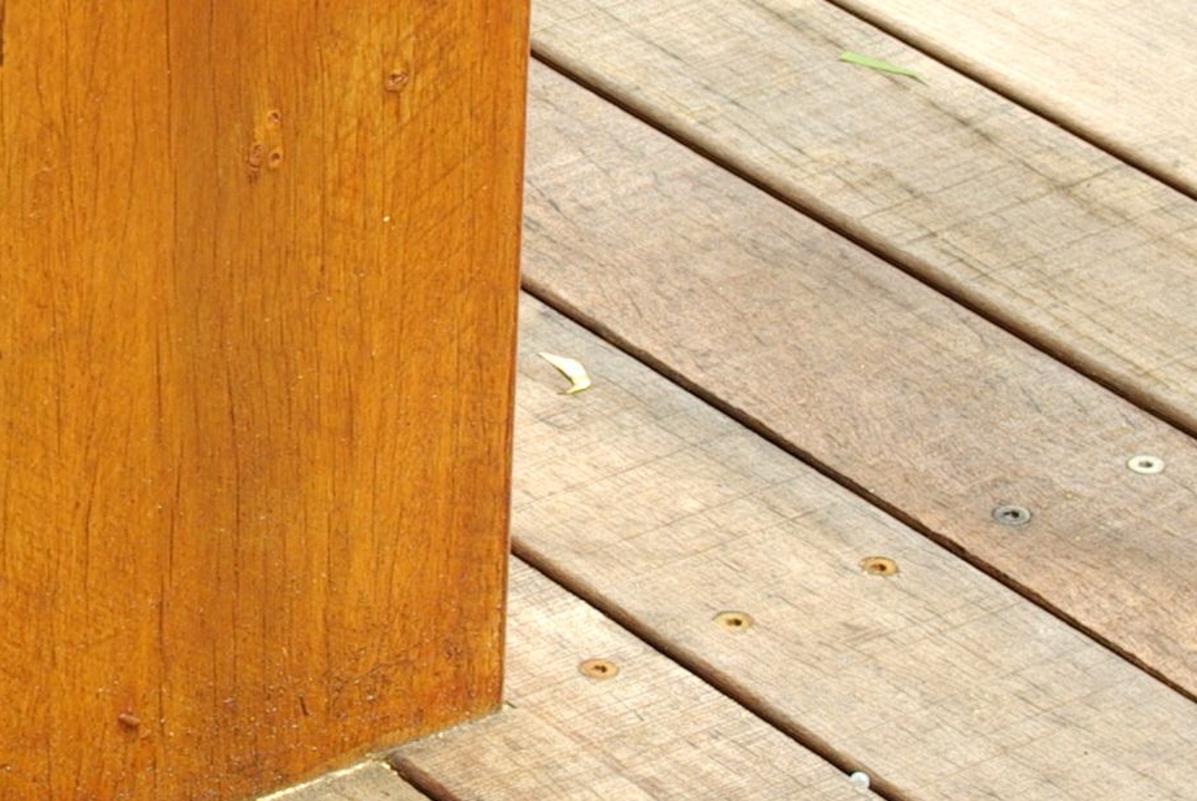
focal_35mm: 214
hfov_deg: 9.4
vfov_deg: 6.4
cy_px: 124
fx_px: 7124
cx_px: -380
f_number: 6.7
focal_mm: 34
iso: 100
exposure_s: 1/90
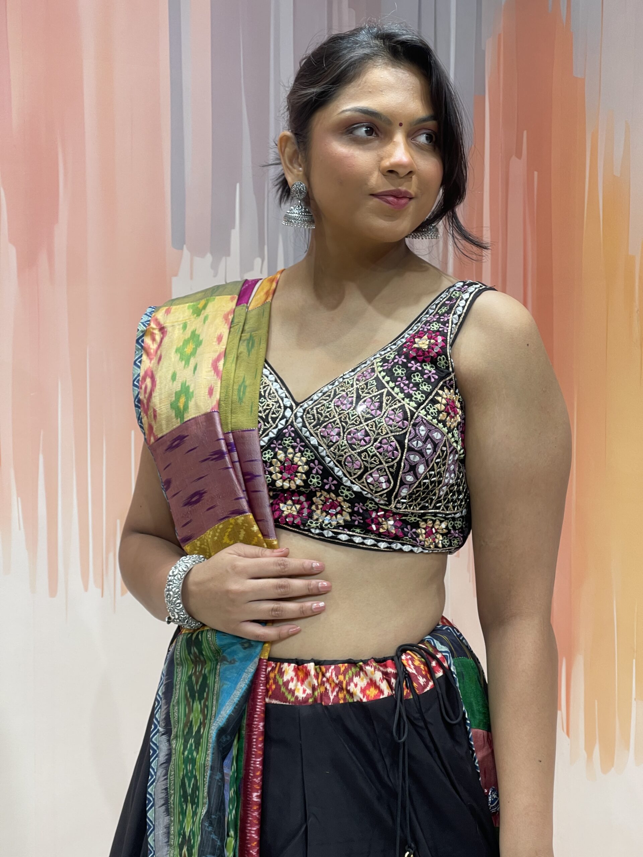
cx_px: 322
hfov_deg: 22.9
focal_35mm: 64
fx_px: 1585
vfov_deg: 30.3
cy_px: 428
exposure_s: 1/100
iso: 40
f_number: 2.2
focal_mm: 7.5
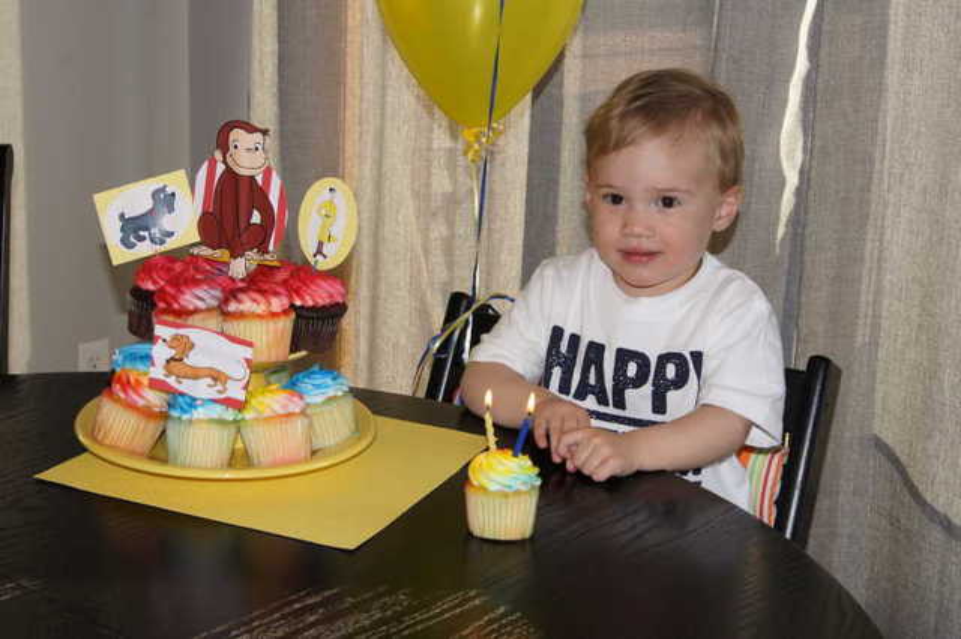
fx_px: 1601
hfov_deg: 33.4
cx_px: 480
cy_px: 320
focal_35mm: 60
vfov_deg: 22.6
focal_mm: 40
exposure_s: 1/100
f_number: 8
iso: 400
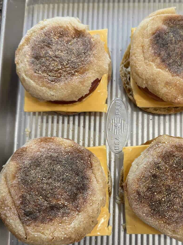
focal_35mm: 37
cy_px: 142
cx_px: 117
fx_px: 261
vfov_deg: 50.0
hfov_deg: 38.4
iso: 160
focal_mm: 6.76
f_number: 1.78
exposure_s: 1/120
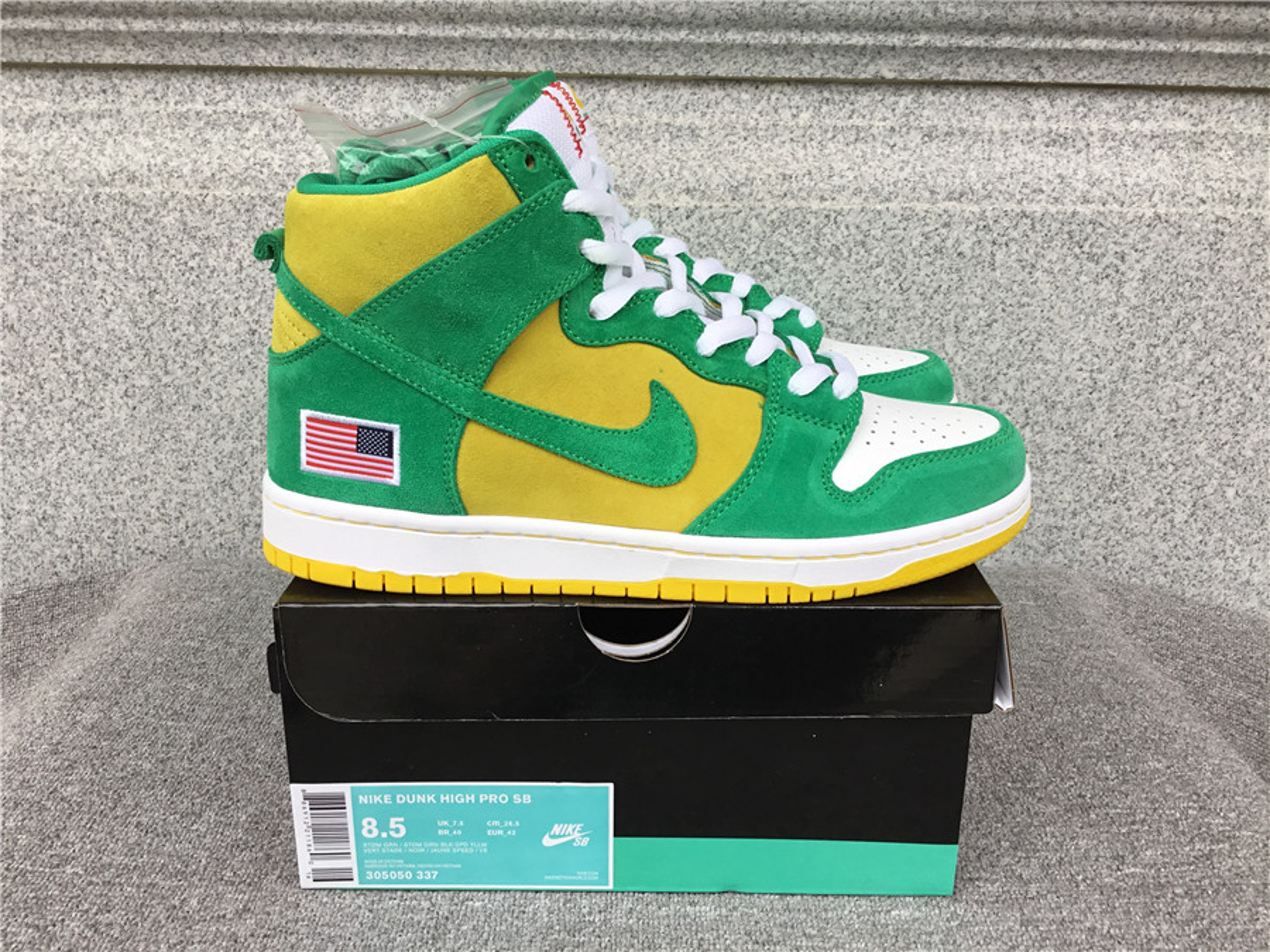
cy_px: 476
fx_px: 1137
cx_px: 635
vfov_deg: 45.4
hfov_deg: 58.4
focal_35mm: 31
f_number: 2.4
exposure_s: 1/100
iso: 25
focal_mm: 3.3
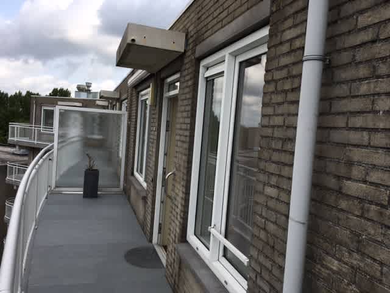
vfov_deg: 48.2
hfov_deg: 61.7
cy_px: 146
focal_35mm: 29
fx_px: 327
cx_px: 195
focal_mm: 4.2
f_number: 2.2
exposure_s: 1/1068
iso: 25
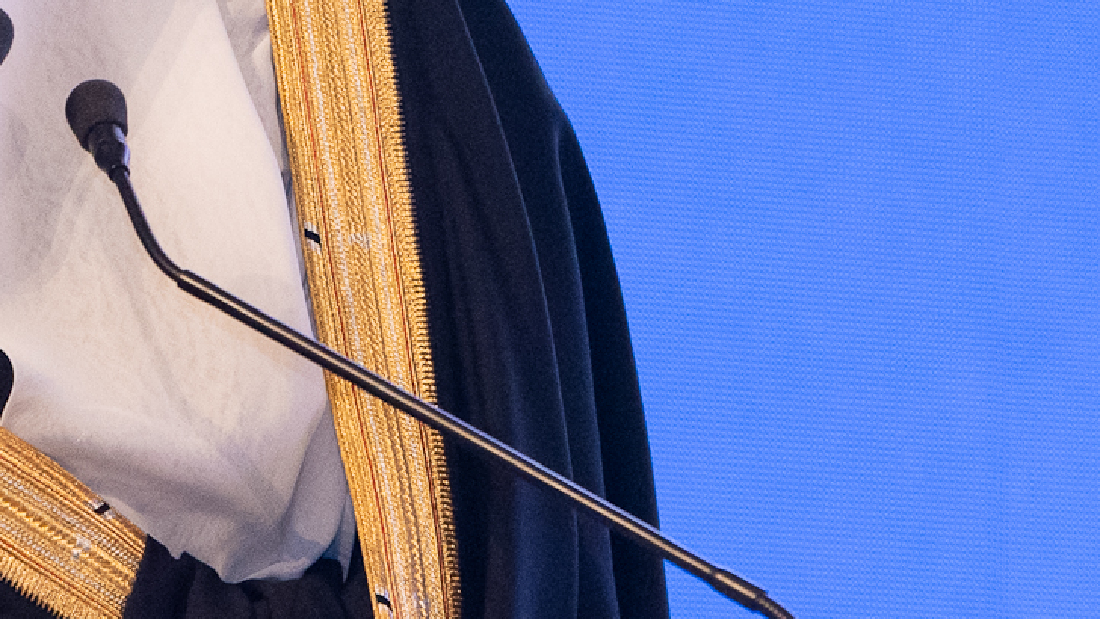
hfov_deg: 4.6
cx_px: 14
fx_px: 13596
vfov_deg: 2.6
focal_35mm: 466
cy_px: -103
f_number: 4
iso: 3200
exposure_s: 1/250
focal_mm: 150
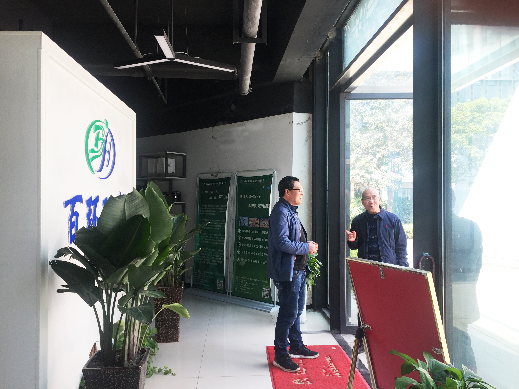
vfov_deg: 48.2
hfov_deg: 61.7
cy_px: 194
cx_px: 260
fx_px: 435
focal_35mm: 29
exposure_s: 1/111
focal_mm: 4.15
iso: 32
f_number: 2.2
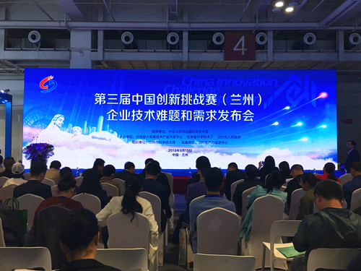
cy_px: 136
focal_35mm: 29
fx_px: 302
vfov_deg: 48.2
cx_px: 180
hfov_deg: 61.7
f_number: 2.2
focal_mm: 4.15
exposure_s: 1/33
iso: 32
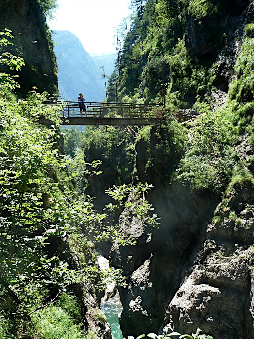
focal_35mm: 37
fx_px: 362
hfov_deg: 38.7
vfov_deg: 50.1
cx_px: 127
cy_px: 170
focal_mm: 6.1
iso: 80
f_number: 4
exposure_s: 1/160
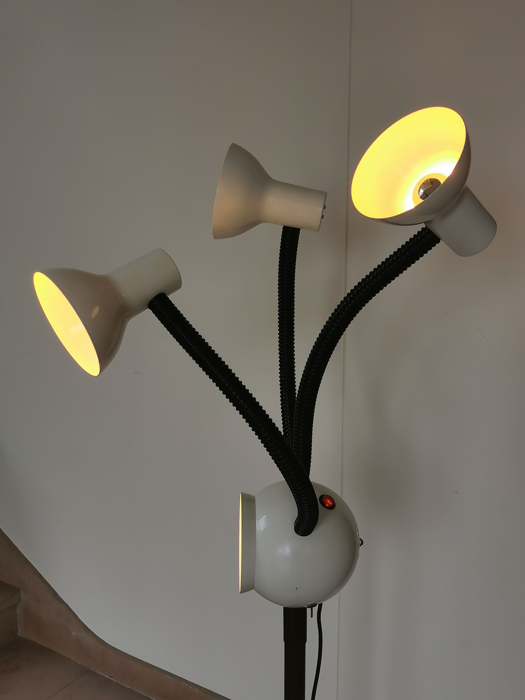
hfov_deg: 37.7
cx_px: 262
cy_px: 350
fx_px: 768
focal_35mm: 38
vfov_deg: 49.0
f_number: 1.8
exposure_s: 1/100
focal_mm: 5.58
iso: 64
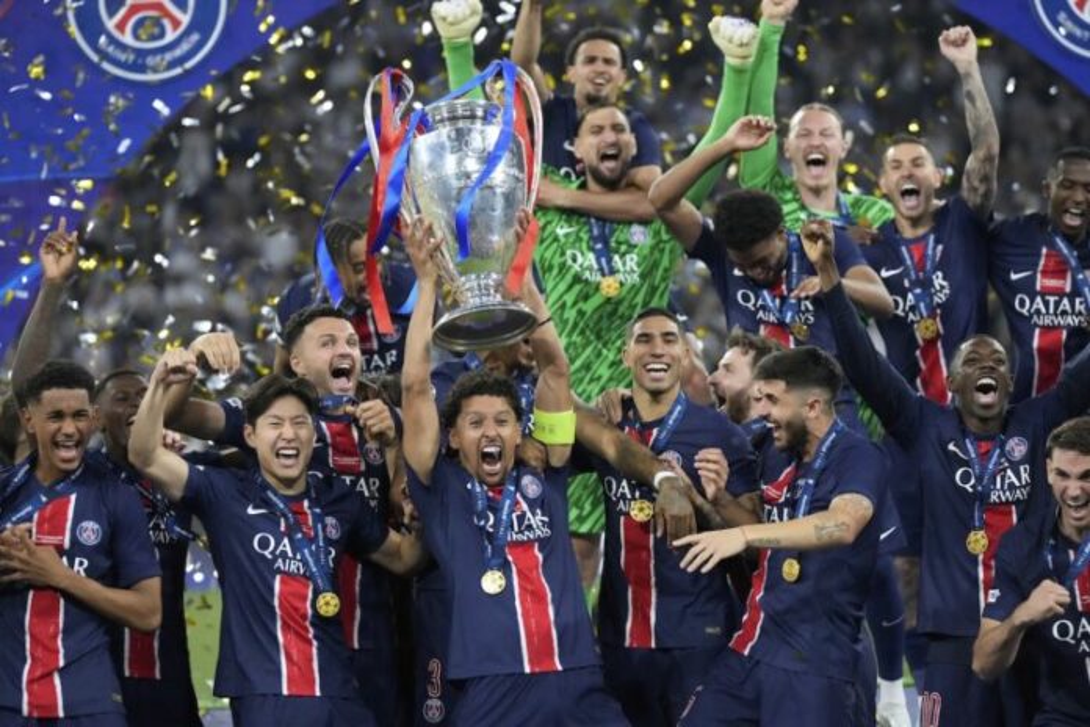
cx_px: 545
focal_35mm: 182
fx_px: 5510
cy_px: 364
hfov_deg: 11.3
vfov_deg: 7.5
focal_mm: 182
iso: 8000
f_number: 3.5
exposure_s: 1/3200
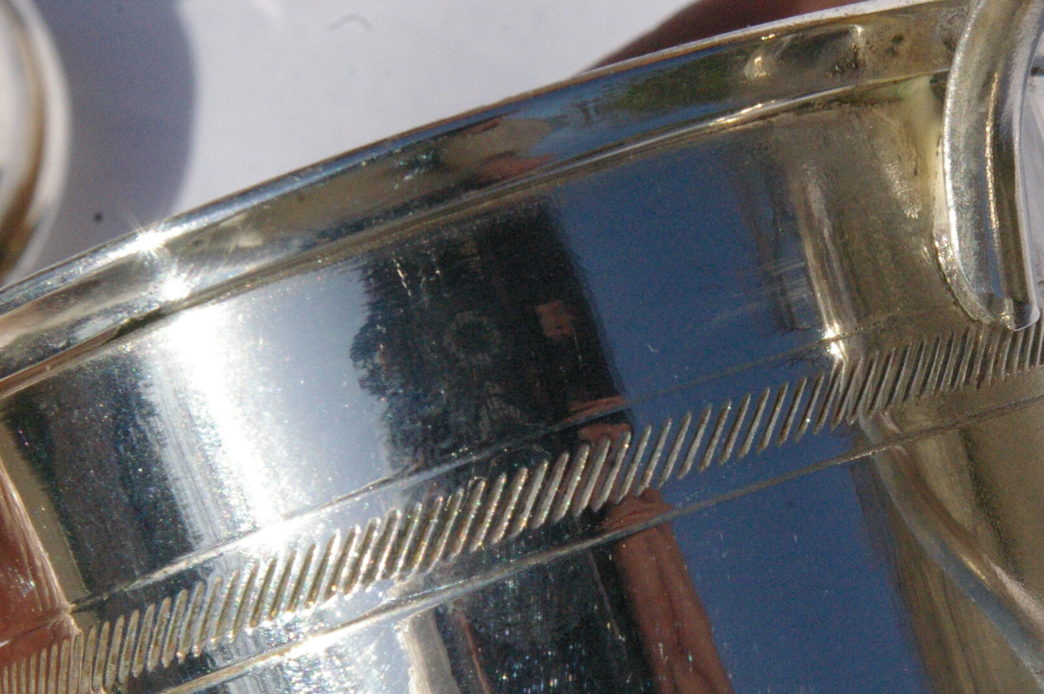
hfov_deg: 27.7
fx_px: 2086
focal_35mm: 72
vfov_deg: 18.7
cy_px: 552
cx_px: 796
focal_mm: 26
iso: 1600
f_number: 13
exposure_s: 1/1000
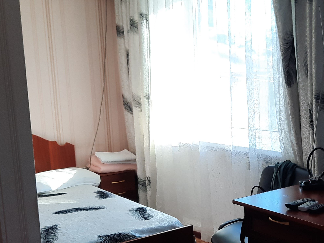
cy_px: 157
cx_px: 229
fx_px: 468
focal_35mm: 50
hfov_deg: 37.5
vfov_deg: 29.0
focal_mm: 4.6
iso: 64
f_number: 2
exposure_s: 1/60
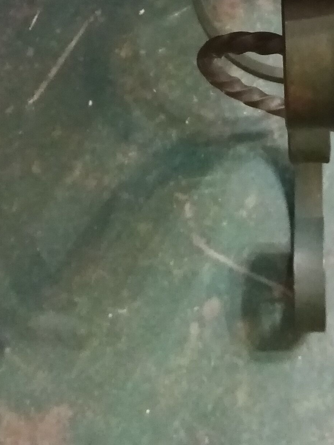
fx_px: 1132
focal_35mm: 88
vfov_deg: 19.7
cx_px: 302
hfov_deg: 16.6
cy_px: -198
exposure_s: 1/25
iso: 732
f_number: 1.8
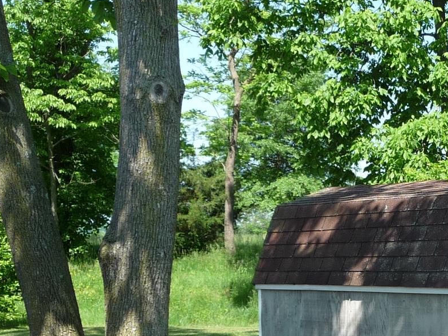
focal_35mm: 73
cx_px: 489
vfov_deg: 20.0
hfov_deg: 24.9
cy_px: 258
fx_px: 944
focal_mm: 4.7
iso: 100
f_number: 3.3
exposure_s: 1/400
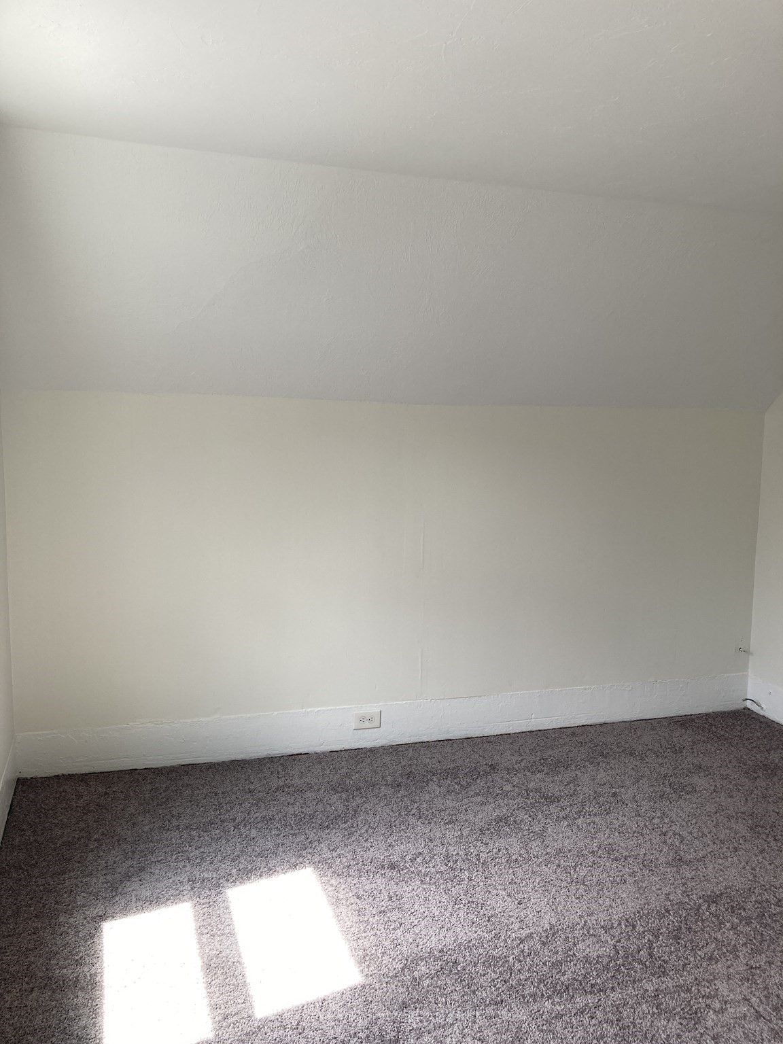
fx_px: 844
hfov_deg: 49.7
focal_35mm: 28
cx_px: 392
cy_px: 522
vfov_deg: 63.4
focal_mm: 3.99
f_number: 1.8
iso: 20
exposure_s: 1/129
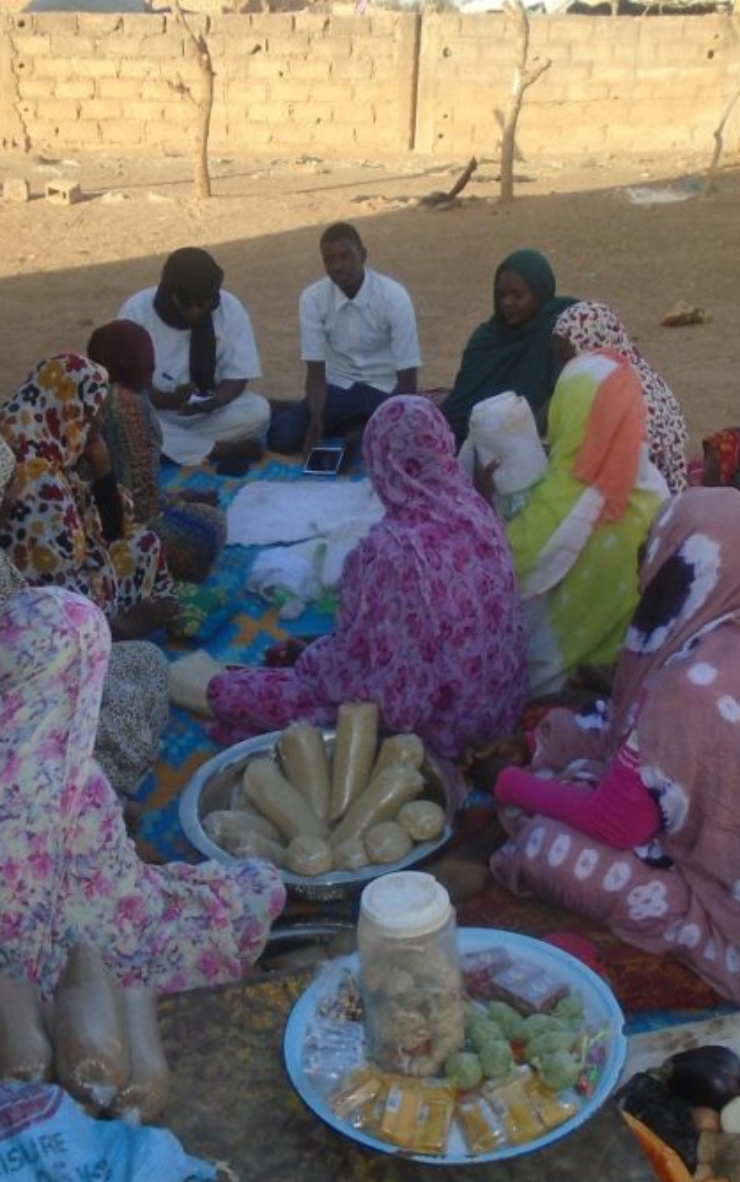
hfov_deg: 29.2
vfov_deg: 45.3
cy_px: 595
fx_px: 1419
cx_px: 304
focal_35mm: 44
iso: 100
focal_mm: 4.6
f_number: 3.2
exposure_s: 1/400
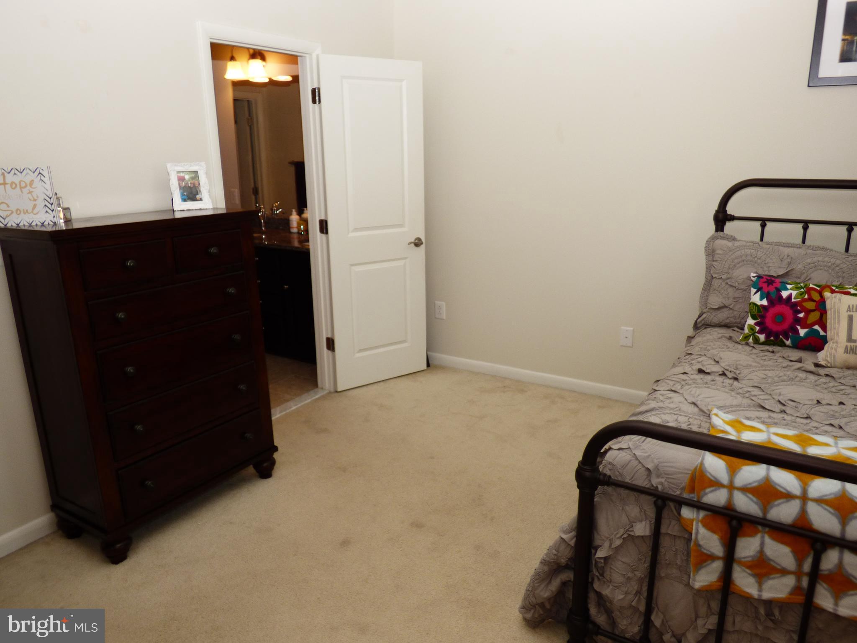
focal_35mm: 24
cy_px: 322
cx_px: 428
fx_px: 594
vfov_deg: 56.8
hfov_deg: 71.6
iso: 100
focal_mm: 4.25
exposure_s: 1/60
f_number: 3
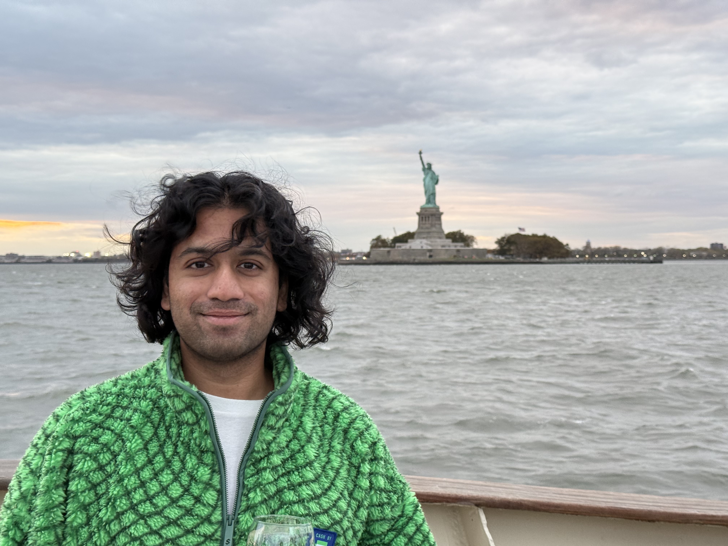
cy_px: 273
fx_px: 1009
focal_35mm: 48
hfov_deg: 39.7
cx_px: 364
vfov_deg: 30.3
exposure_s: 1/60
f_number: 1.78
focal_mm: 6.76
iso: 125
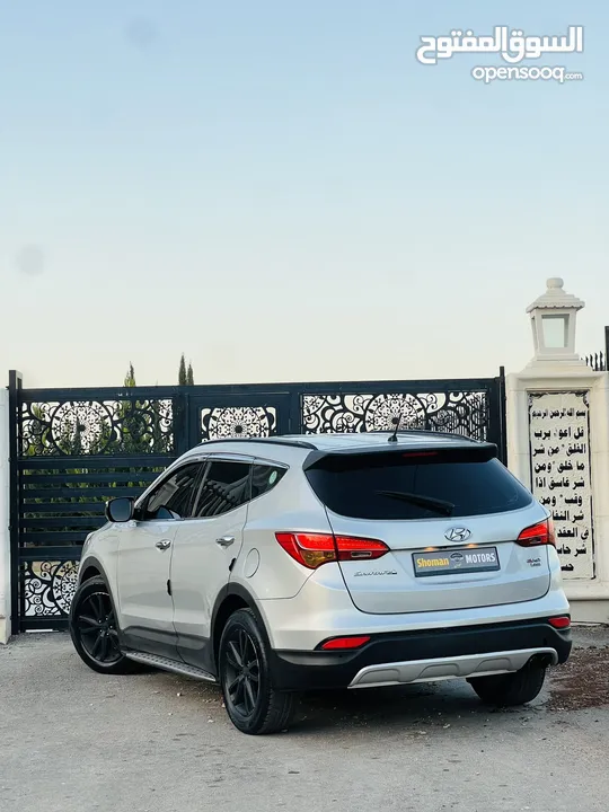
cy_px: 406
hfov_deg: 19.1
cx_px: 304
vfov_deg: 25.3
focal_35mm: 77
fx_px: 1806
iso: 80
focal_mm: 9
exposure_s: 1/99
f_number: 2.8
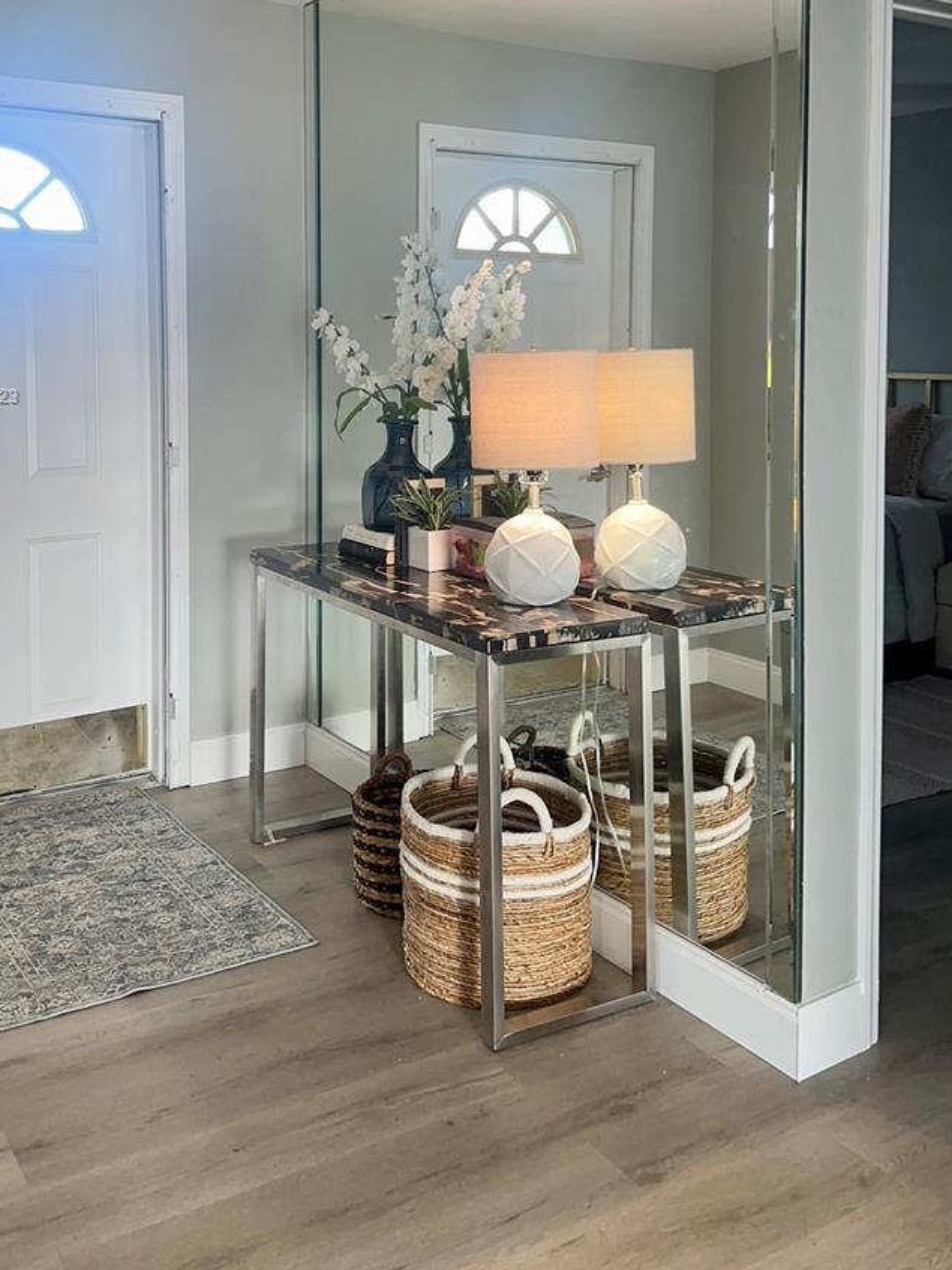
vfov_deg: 52.7
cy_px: 397
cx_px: 418
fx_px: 1247
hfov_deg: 41.7
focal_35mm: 34
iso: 200
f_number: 1.78
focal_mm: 6.86
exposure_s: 1/59
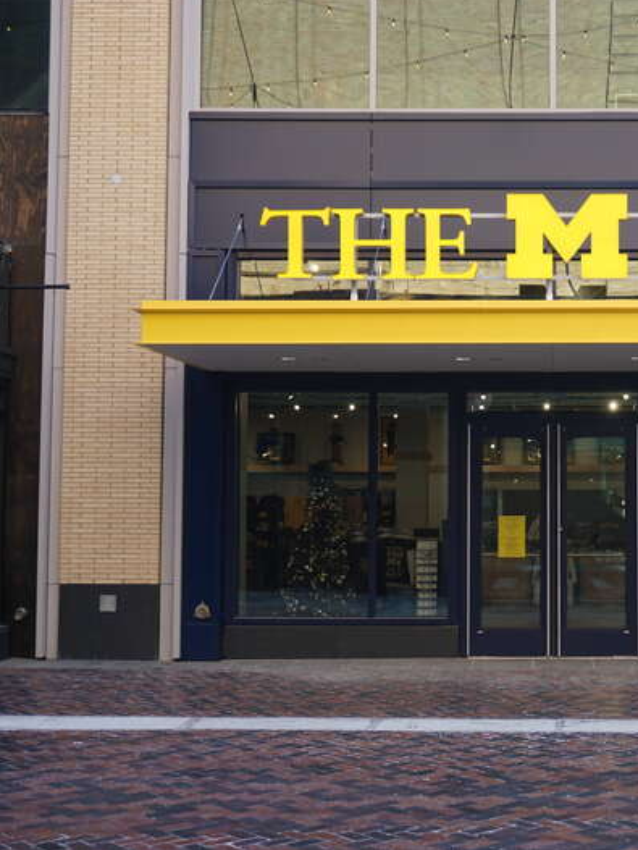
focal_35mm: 57
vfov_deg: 33.8
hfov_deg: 25.0
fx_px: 1400
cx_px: 567
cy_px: 423
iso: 200
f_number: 4.5
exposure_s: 1/160
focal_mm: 26
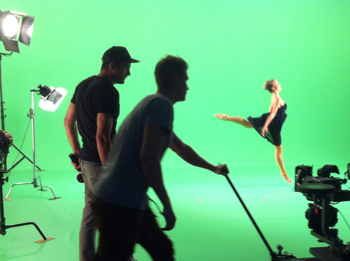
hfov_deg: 35.8
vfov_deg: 27.2
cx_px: 242
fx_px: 535
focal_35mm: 53
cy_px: 183
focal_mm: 3.85
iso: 80
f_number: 2.8
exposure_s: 1/60
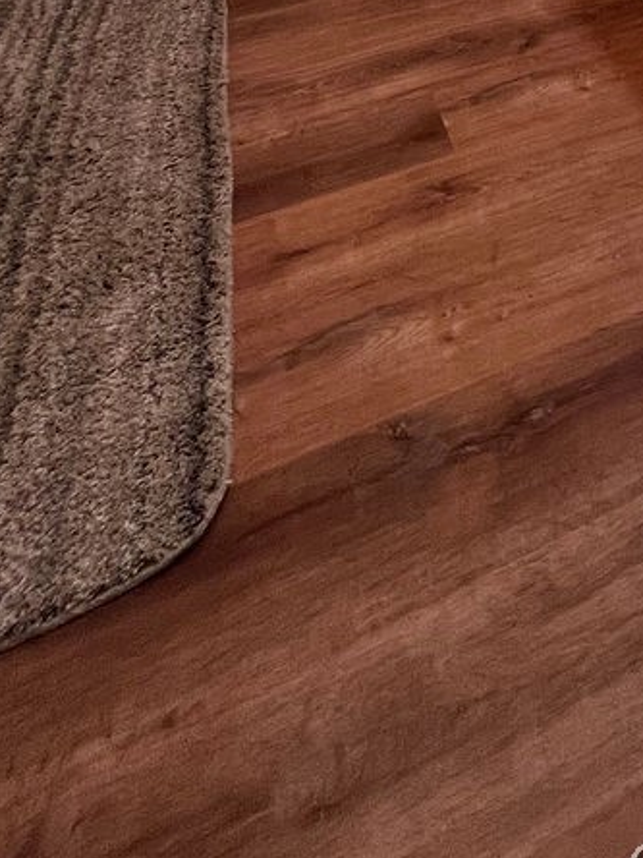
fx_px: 991
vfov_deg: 30.5
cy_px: -374
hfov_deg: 30.7
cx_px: 765
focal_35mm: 40
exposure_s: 1/120
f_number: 1.8
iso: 160
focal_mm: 1.57
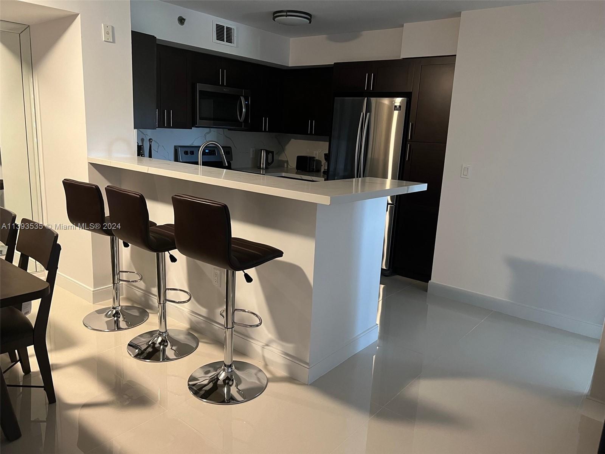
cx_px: 302
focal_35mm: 26
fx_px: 454
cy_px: 227
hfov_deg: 67.3
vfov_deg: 53.1
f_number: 1.5
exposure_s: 1/60
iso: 400
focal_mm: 5.7
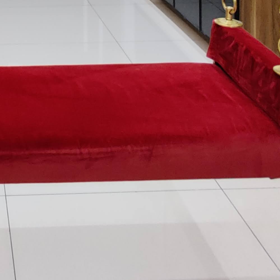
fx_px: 485
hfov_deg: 29.4
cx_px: -18
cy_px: -158
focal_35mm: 53
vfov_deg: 24.1
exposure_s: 1/33
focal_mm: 2.25
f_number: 2.2
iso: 400
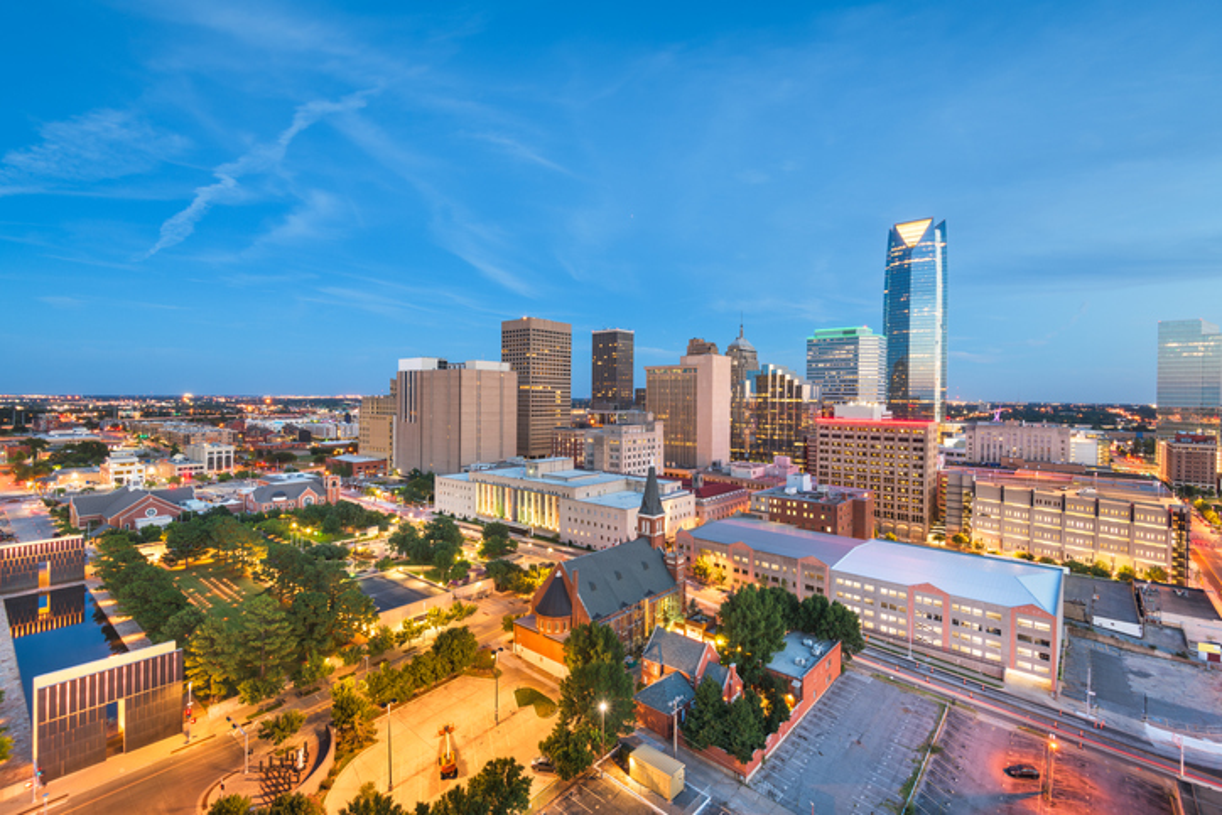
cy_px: 408
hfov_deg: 96.7
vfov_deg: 73.8
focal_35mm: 16
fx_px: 543
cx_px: 611
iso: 64
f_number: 8
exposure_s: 30
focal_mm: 16
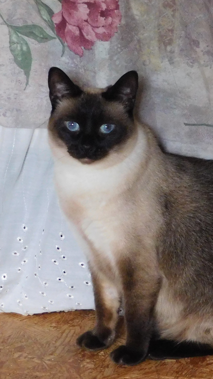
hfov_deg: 8.4
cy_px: 189
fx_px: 1446
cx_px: 177
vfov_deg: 14.9
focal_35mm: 144
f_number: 4.6
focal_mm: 17.6
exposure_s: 1/20
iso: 800
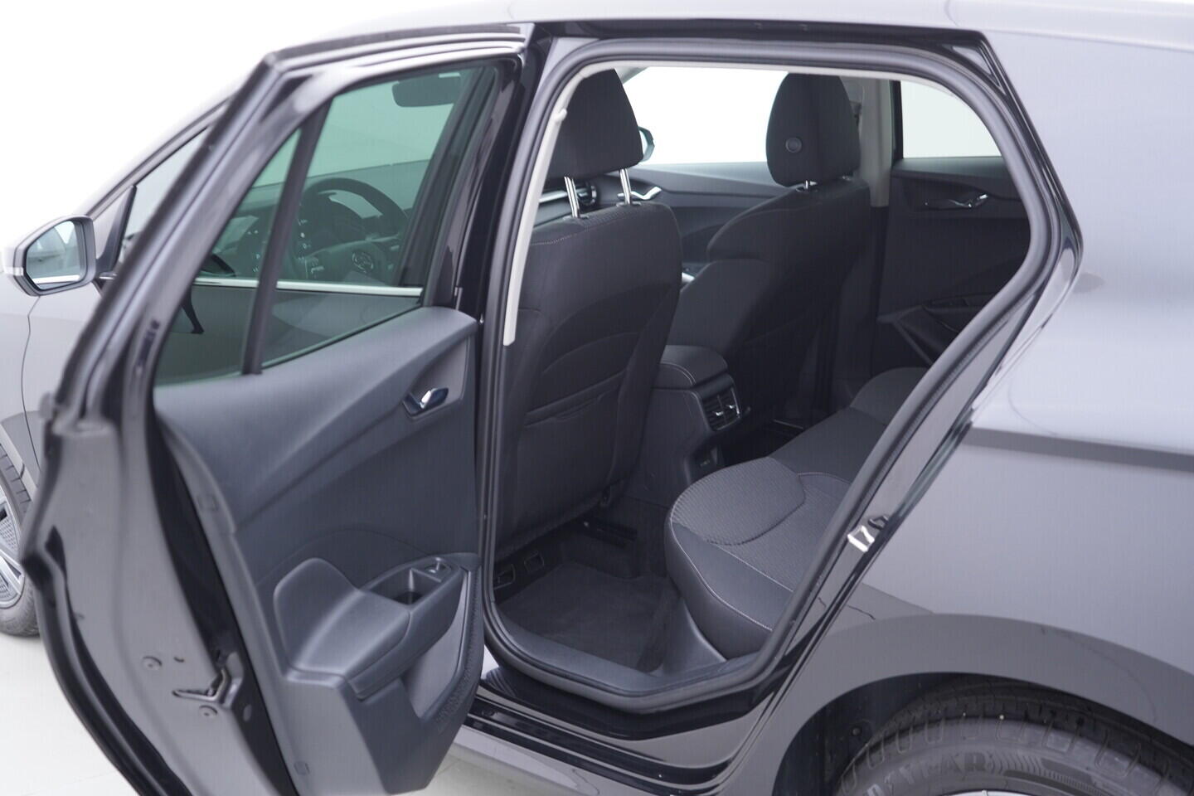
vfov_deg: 36.9
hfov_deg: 53.1
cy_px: 398
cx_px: 597
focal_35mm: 36
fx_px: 1194
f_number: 2.8
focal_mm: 24
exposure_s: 1/40
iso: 250
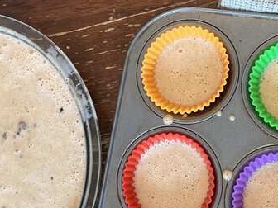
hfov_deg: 32.7
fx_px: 466
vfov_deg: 25.1
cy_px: 73
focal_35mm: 58
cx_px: 200
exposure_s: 1/60
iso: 80
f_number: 1.5
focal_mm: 5.7
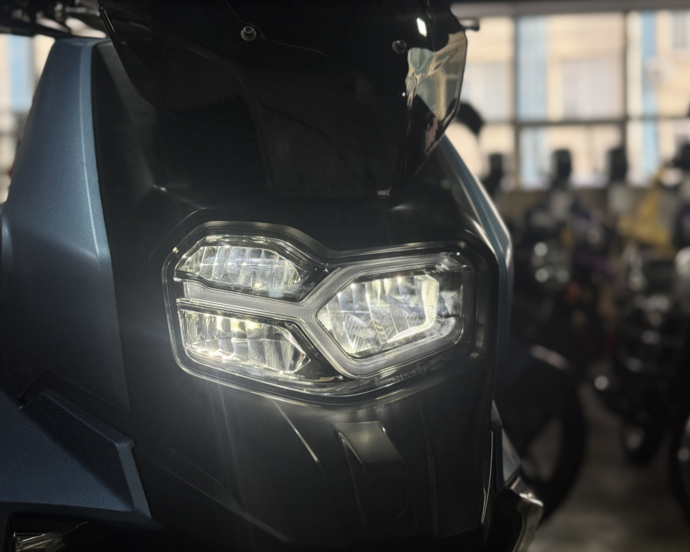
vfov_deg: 29.7
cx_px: 327
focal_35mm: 51
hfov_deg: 36.6
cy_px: 273
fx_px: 1041
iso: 64
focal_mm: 6.76
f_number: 1.78
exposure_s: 1/854
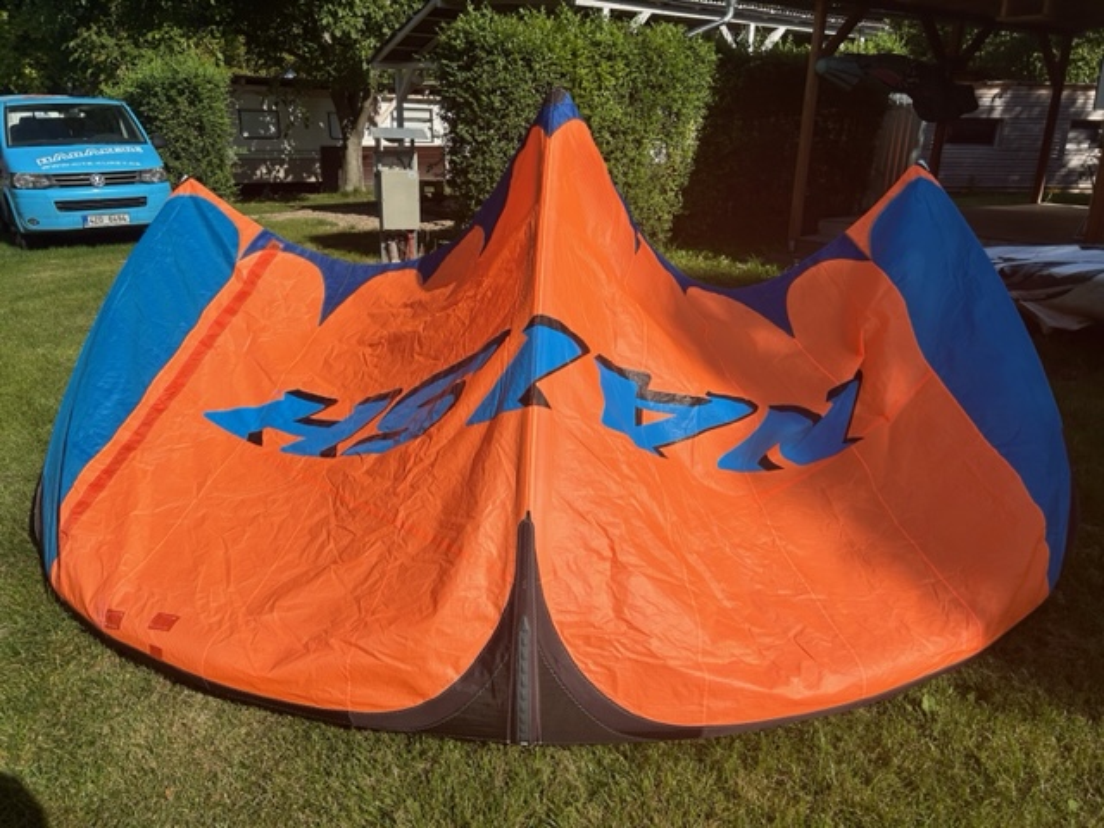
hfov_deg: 67.3
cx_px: 552
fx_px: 829
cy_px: 414
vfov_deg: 53.1
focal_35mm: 26
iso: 50
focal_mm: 5.7
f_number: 1.5
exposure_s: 1/5882
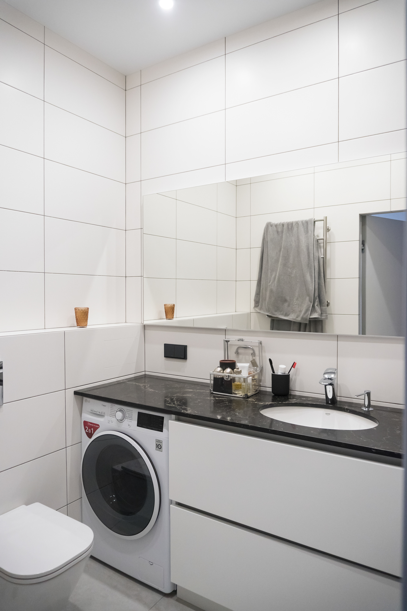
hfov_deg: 53.1
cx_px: 204
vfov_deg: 73.7
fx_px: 407
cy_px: 306
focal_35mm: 24
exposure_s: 1/125
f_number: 3.5
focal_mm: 16
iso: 1600
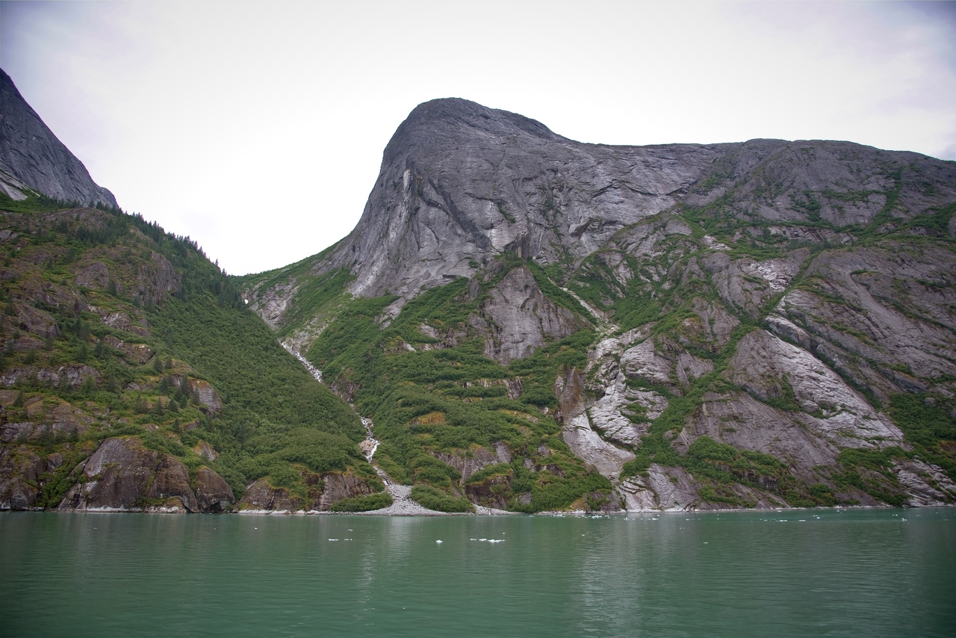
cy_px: 319
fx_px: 637
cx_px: 478
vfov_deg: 53.2
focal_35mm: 24
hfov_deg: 73.7
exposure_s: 1/125
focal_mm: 24
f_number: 5.6
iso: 100
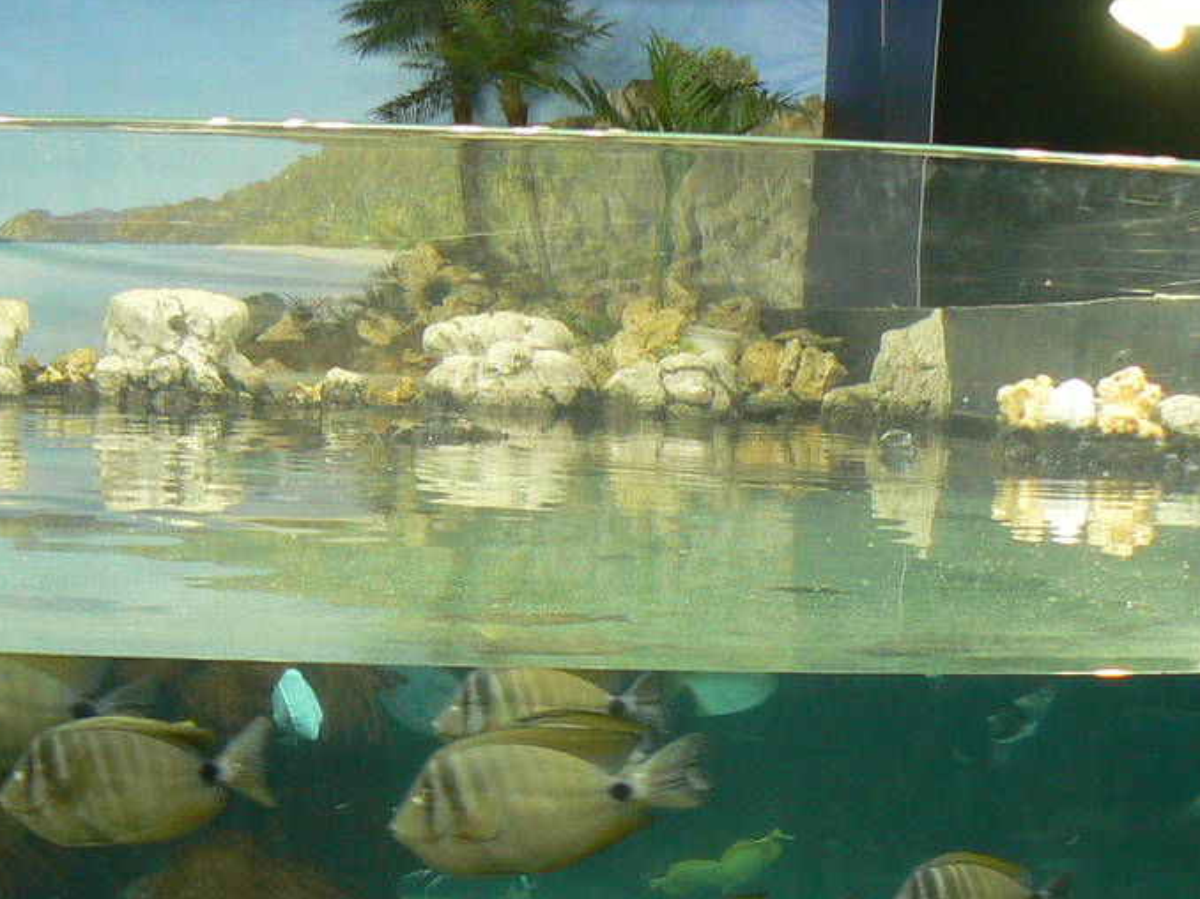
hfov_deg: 22.5
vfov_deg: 17.1
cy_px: 788
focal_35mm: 85
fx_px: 2946
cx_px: 142
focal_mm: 6
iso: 100
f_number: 2.8
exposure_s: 1/30
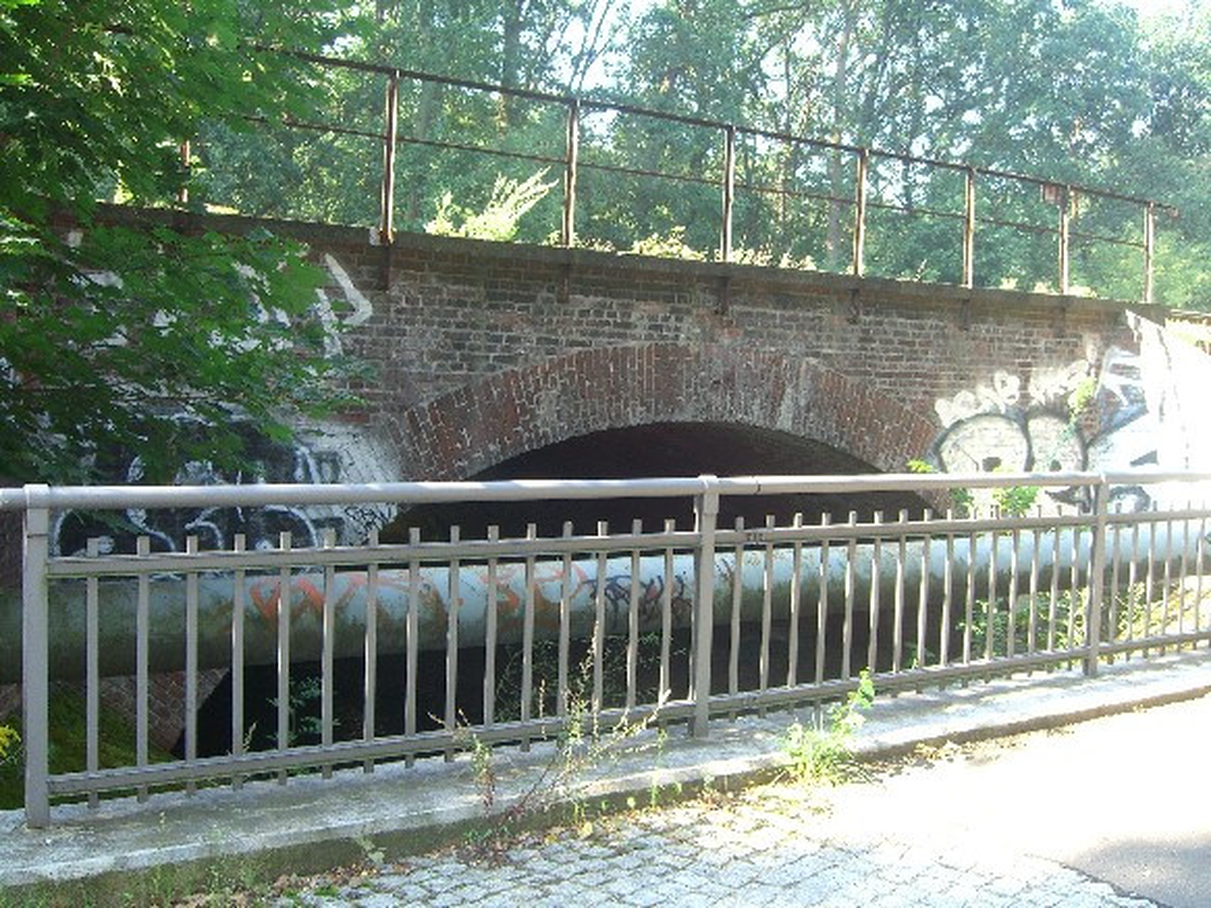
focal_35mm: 38
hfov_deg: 49.0
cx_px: 606
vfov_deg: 37.7
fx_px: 1329
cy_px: 454
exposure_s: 1/100
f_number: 2.8
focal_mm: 7.9
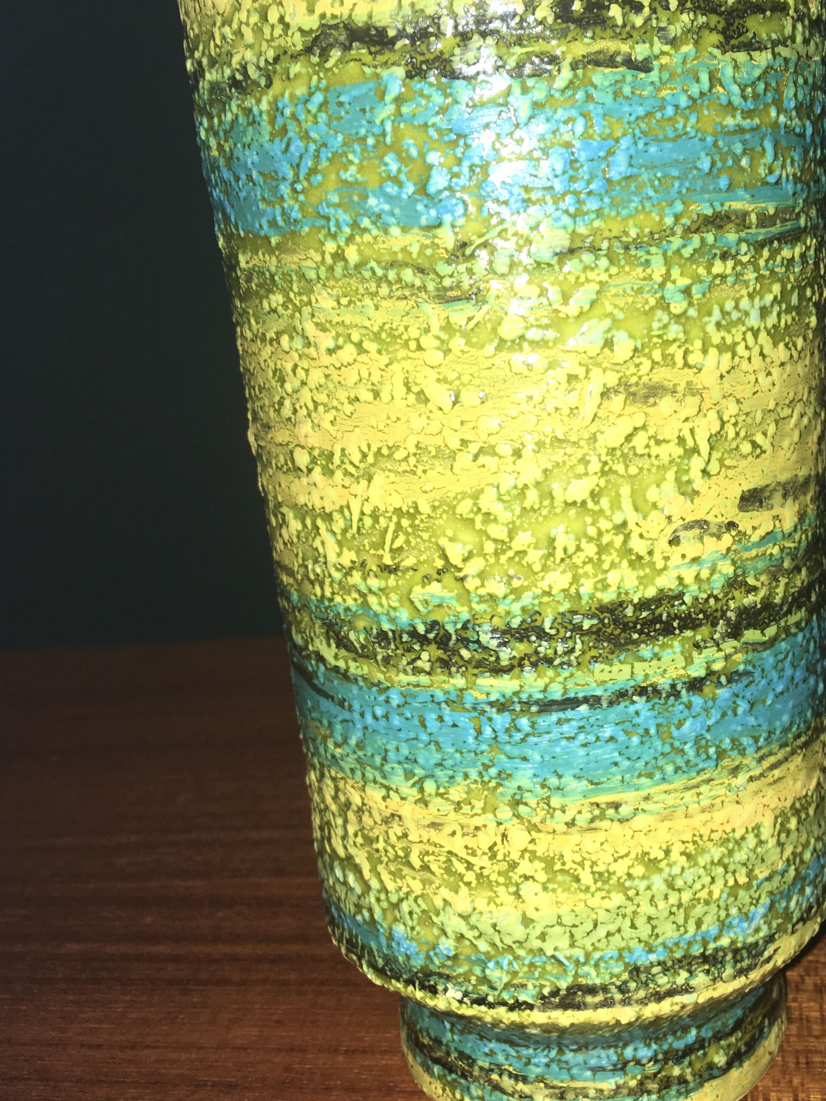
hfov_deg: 35.6
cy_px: 576
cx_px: 547
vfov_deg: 46.8
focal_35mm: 40
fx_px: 1273
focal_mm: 4.15
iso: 25
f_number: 2.2
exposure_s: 1/48
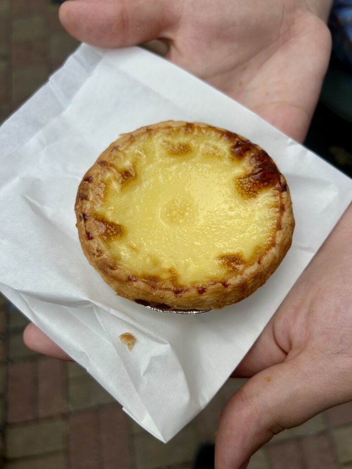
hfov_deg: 53.1
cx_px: 176
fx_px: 353
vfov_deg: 67.3
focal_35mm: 26
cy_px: 234
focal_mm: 5.7
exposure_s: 1/1112
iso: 50
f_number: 1.5
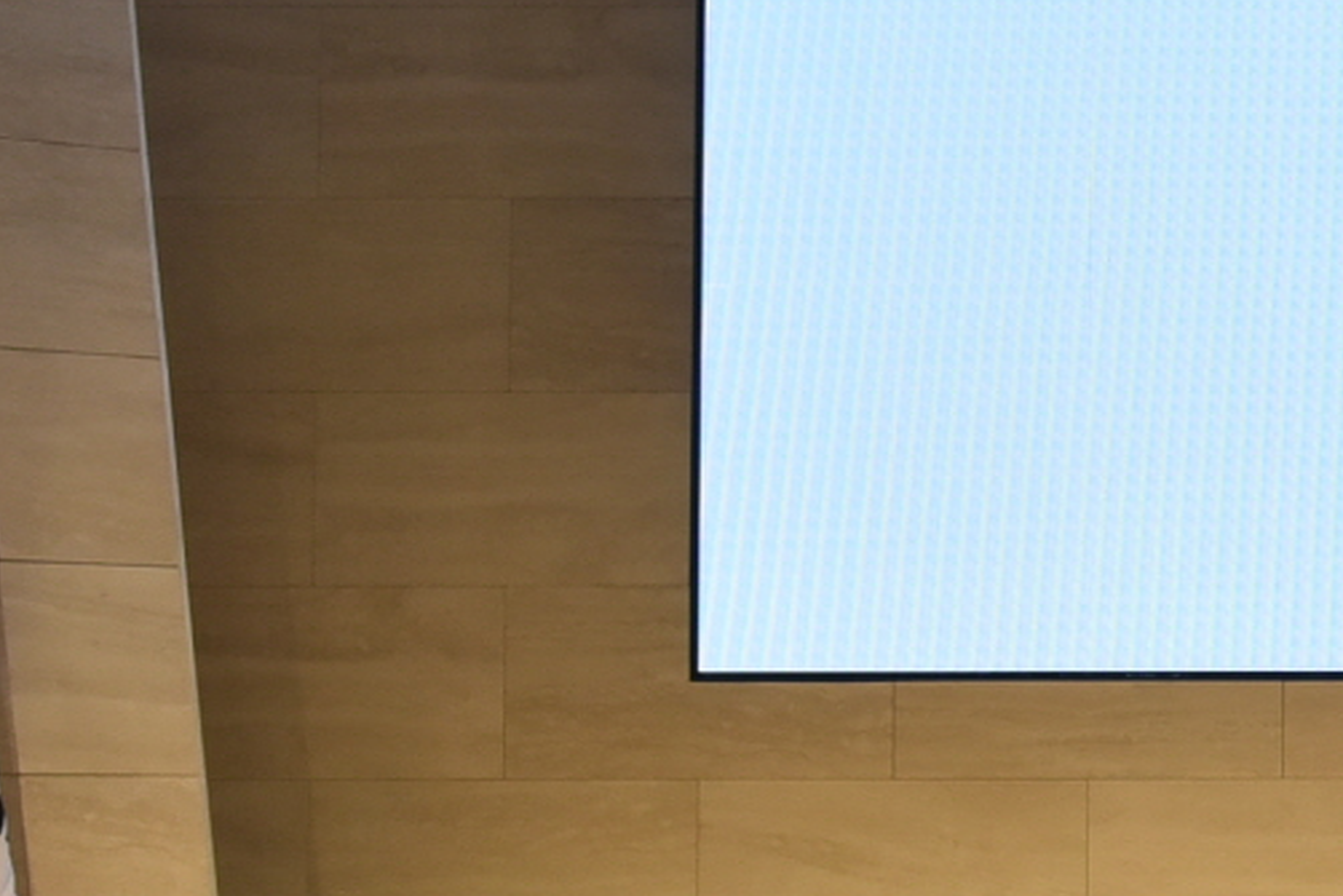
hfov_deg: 12.9
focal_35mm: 149
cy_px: 471
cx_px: 2097
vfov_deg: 9.2
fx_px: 5560
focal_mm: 34
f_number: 8
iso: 1000
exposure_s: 1/125
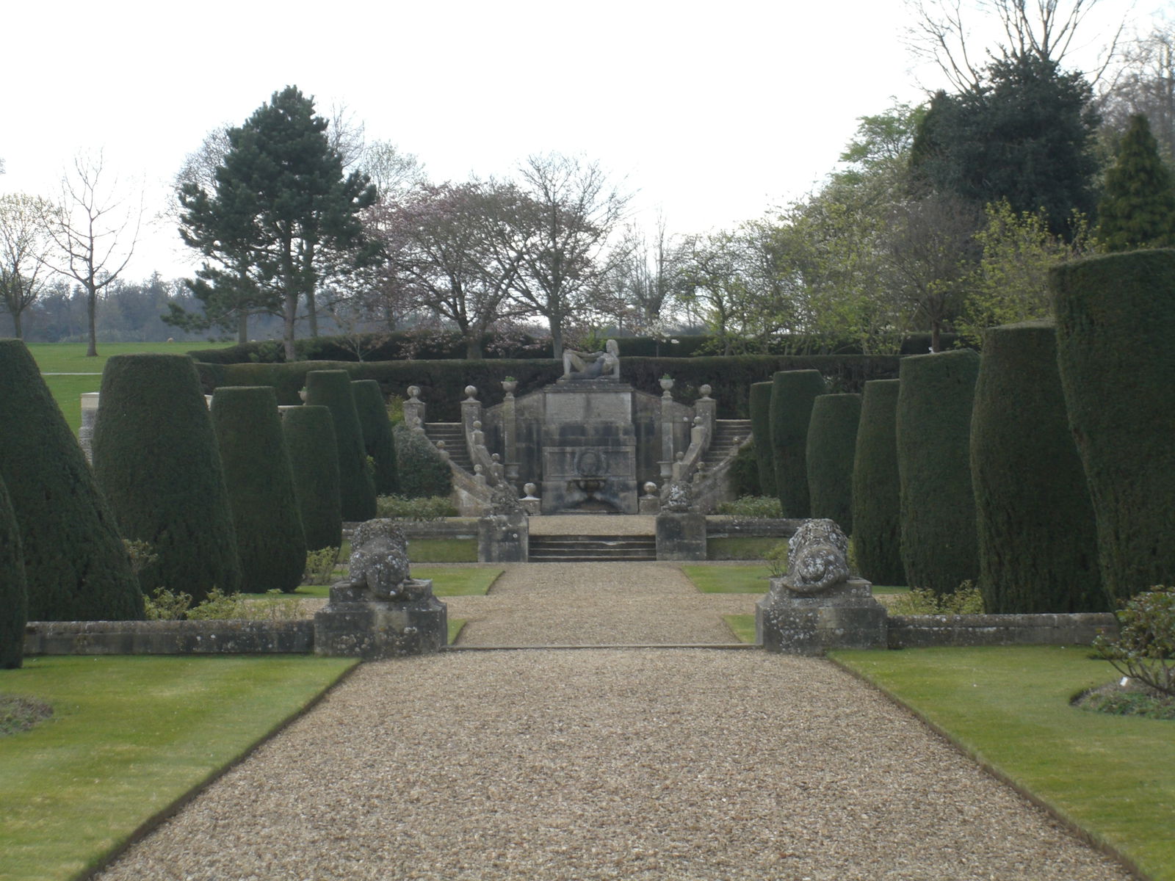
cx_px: 588
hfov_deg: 17.3
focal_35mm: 114
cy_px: 440
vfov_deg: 13.0
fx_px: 3870
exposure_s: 1/200
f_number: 5.1
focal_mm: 23.7
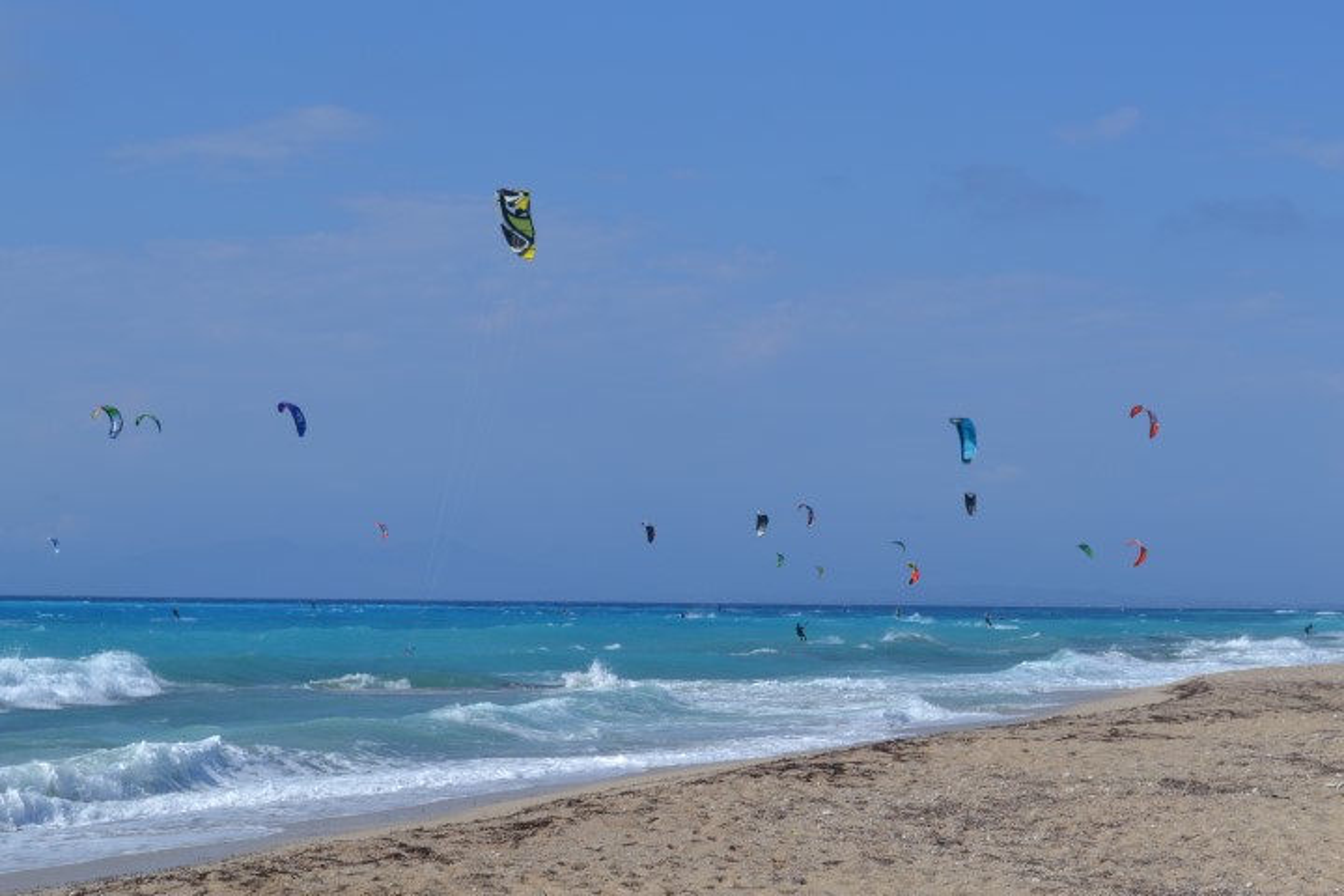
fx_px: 2912
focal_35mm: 78
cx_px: 672
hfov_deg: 26.0
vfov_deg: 17.5
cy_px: 448
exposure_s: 1/400
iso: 100
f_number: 10
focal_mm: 52
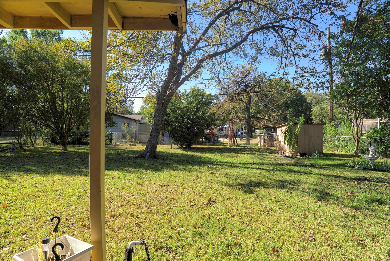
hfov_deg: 84.0
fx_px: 217
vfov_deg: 62.0
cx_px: 195
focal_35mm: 20
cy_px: 130
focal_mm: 20
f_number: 8
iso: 1000
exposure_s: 1/320
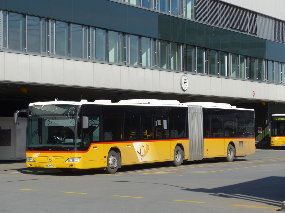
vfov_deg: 13.5
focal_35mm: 110
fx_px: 906
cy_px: 106
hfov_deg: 17.9
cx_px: 142
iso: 80
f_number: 4.9
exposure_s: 1/800
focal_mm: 21.6
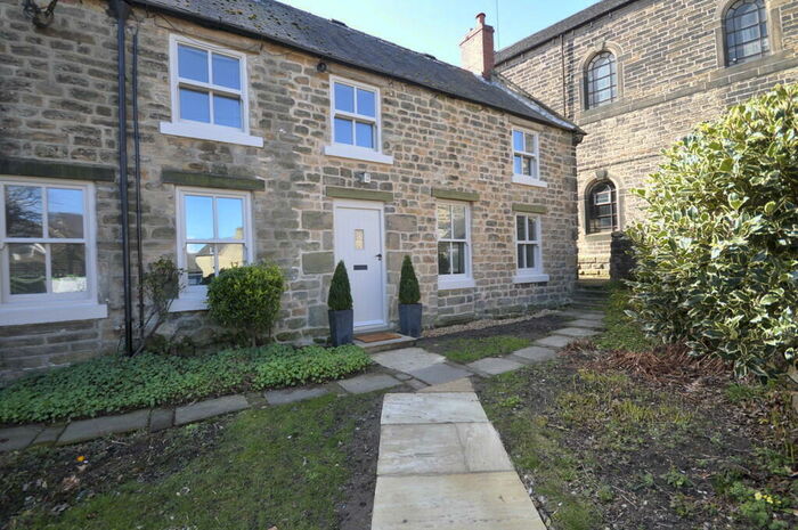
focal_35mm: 15
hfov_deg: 100.5
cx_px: 399
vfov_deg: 77.2
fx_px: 332
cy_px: 265
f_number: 4
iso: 400
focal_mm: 10
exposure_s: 1/400
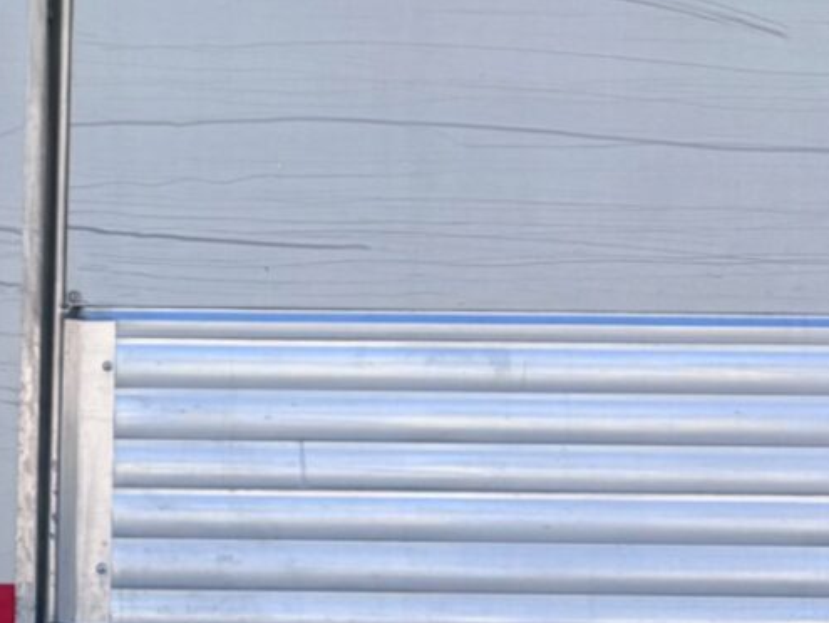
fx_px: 2972
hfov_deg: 12.3
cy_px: -42
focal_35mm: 124
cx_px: -1223
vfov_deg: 11.8
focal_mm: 6.76
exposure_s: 1/3413
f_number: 1.78
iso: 80
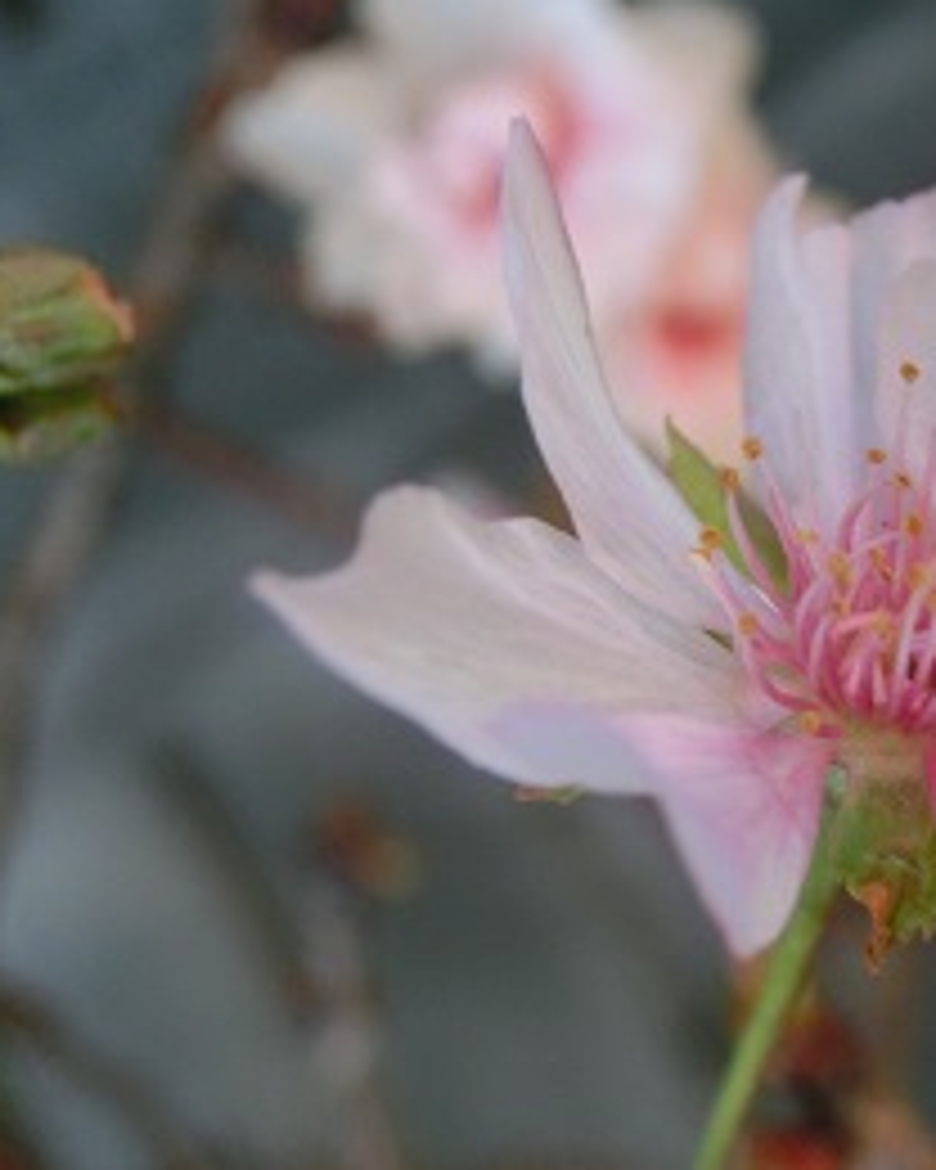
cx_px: 938
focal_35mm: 64
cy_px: 580
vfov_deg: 29.6
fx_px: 2216
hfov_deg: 22.9
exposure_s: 1/125
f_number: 4.1
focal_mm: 6.5
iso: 250
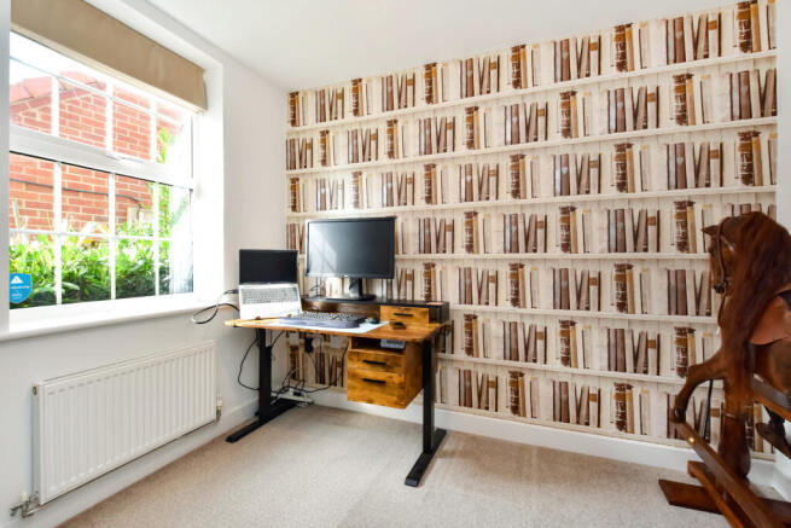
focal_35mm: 15
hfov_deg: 100.4
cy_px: 264
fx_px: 330
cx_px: 396
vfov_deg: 77.4
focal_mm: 10
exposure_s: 1/200
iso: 640
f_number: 5
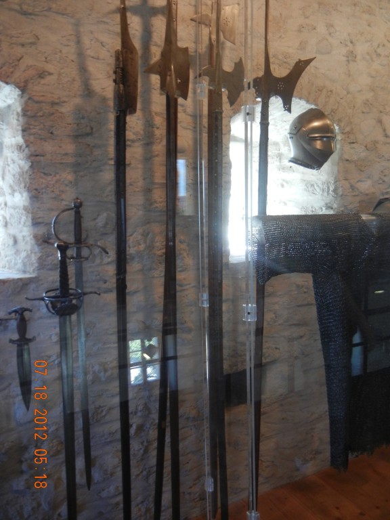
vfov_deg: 60.0
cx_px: 195
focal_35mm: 30
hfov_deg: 46.8
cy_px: 260
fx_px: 451
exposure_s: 1/28
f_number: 3.5
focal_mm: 5.4
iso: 400
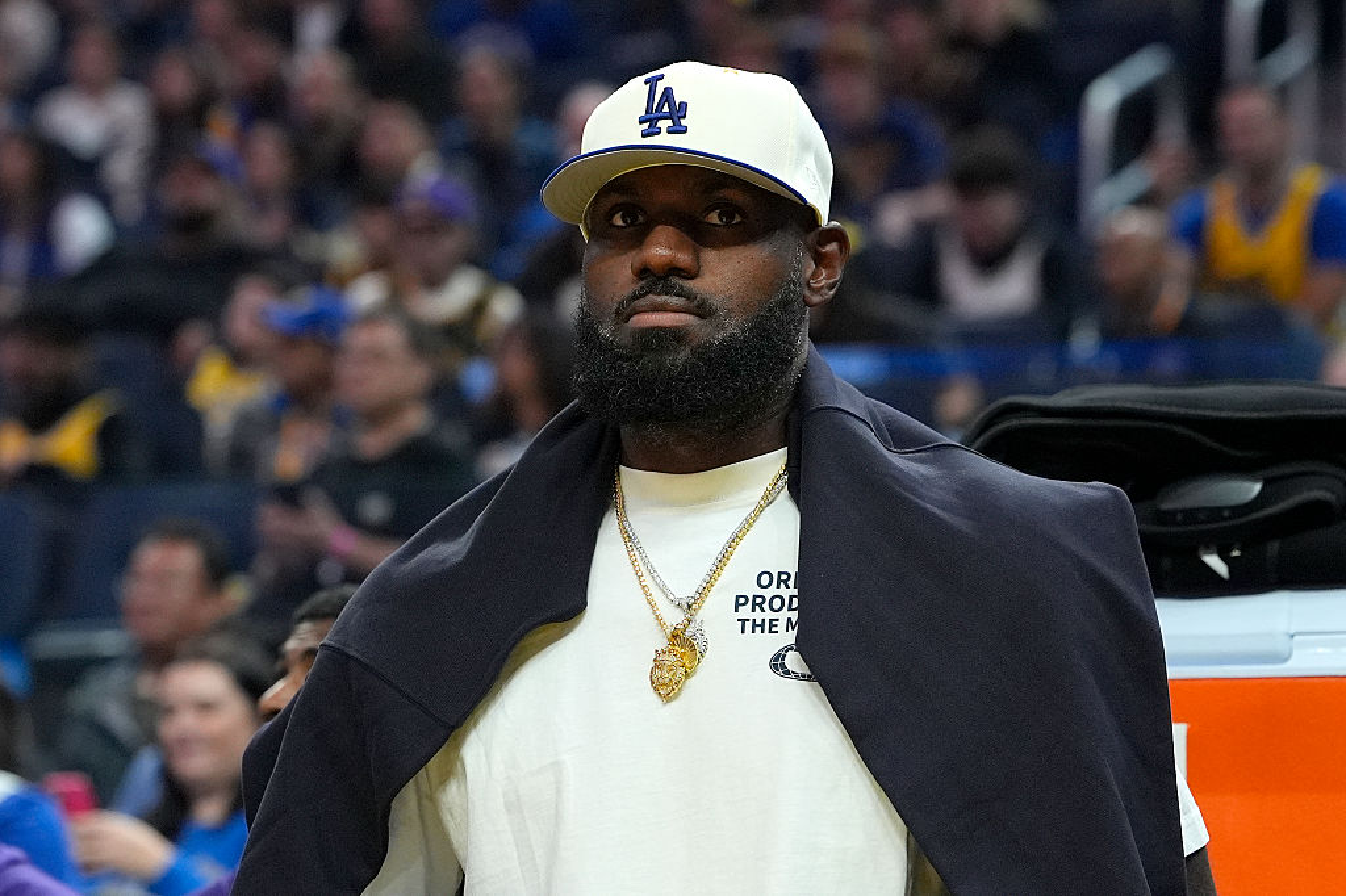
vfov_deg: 15.9
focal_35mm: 86
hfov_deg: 23.7
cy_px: 448
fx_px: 3214
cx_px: 673
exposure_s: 1/1600
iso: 2000
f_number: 2.8
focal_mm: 86
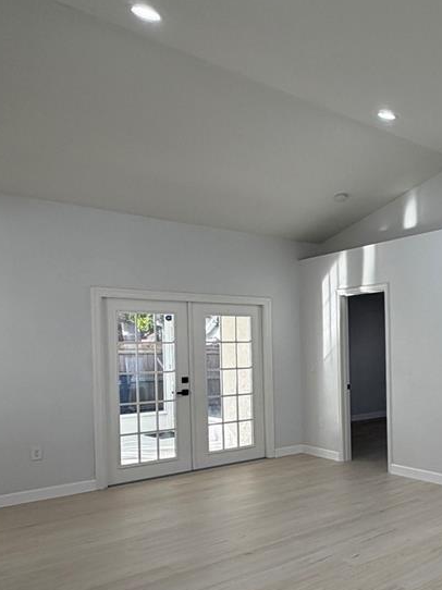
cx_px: 458
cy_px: 362
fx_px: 528
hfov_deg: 39.2
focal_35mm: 31
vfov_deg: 57.8
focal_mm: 2.22
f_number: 2.2
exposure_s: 1/120
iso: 64
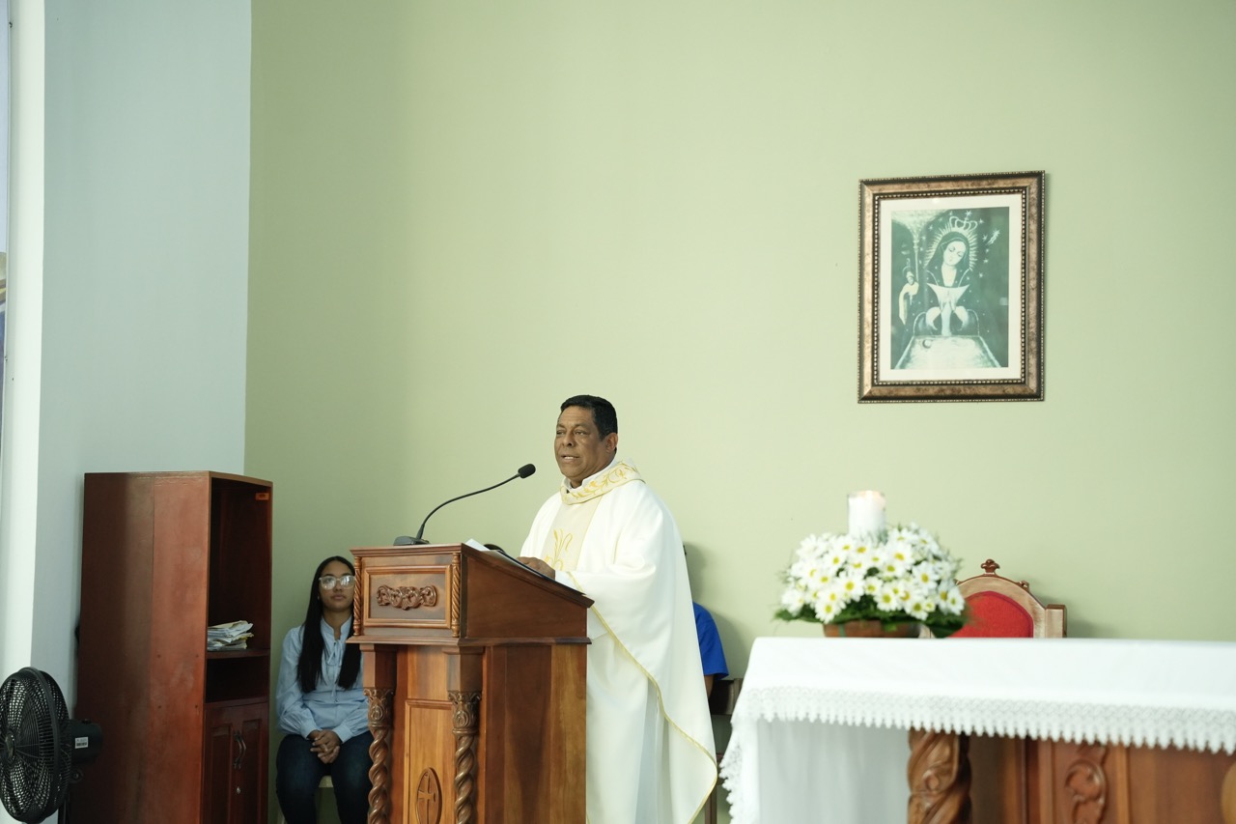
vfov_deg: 19.5
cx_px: 618
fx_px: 2403
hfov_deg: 28.8
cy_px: 412
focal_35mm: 70
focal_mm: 70
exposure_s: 1/200
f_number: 2.8
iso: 2500
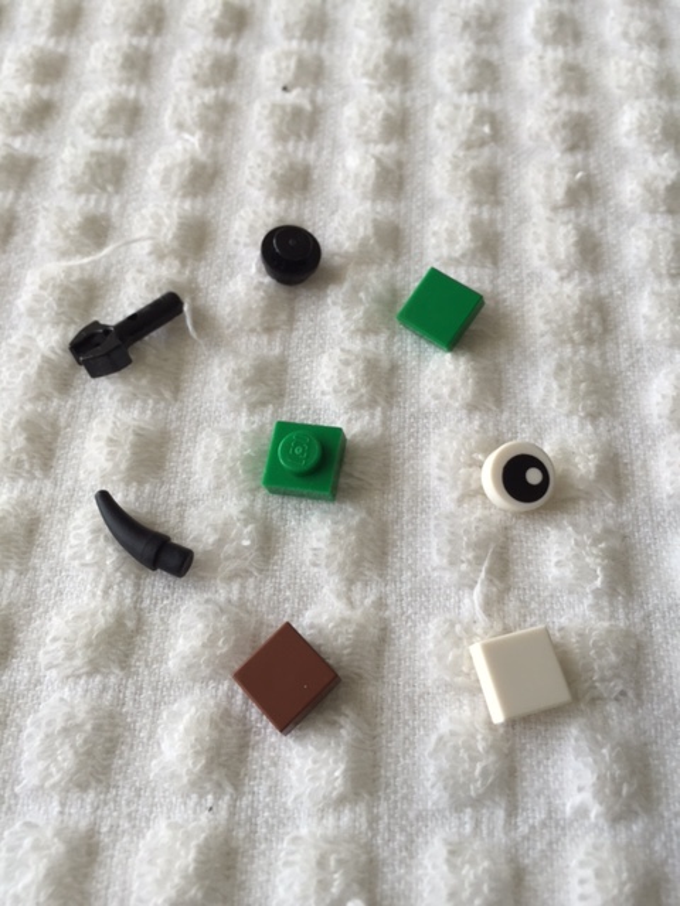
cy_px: 453
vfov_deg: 61.7
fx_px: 760
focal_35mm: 29
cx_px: 340
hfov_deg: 48.2
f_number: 2.2
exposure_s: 1/60
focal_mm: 4.15
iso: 32
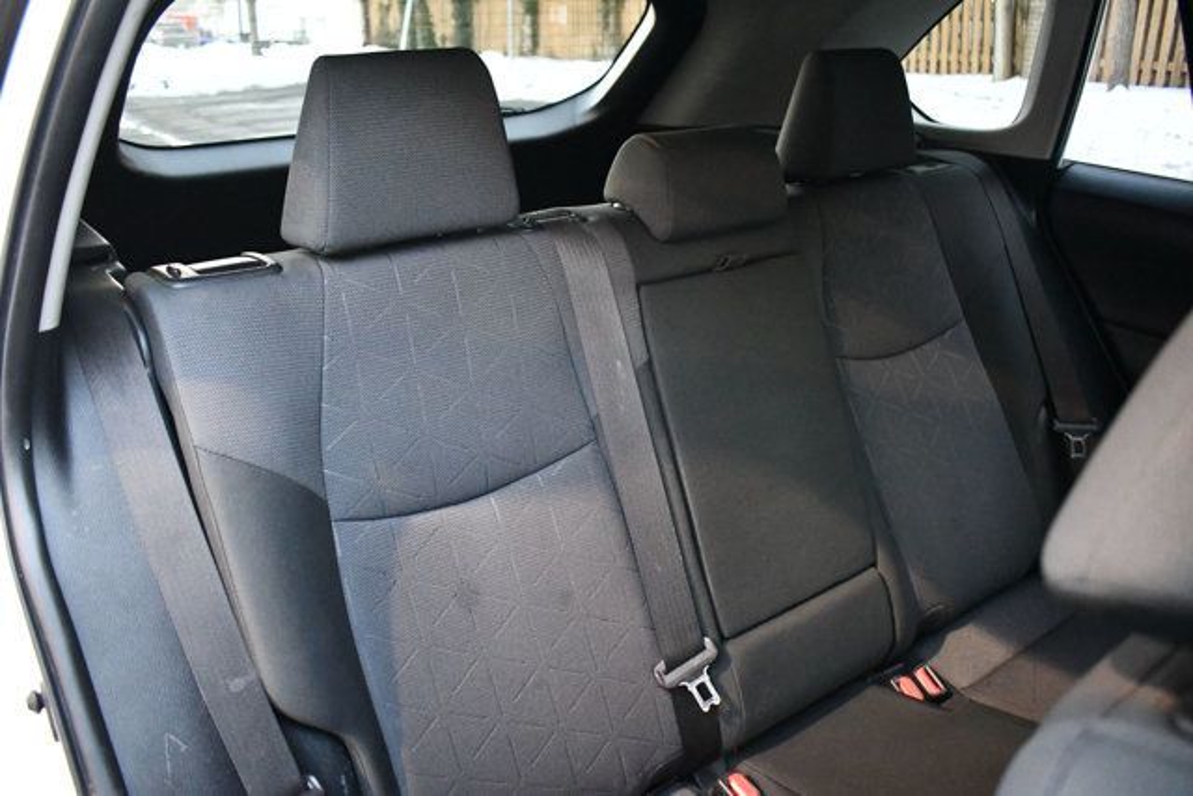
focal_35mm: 30
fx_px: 994
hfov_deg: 61.9
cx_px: 596
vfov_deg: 43.6
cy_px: 398
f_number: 3.5
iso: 8000
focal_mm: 20
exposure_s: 1/60
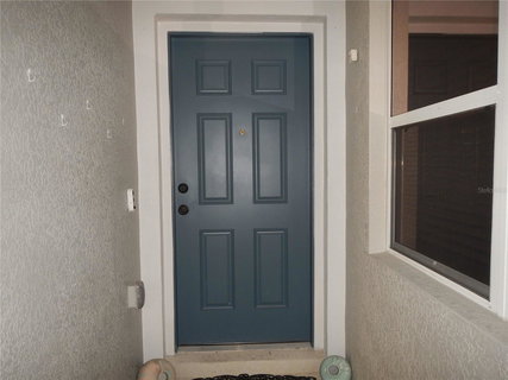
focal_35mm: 28
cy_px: 190
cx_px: 254
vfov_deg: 49.7
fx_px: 411
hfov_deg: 63.5
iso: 220
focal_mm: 5
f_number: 3.9
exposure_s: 1/30
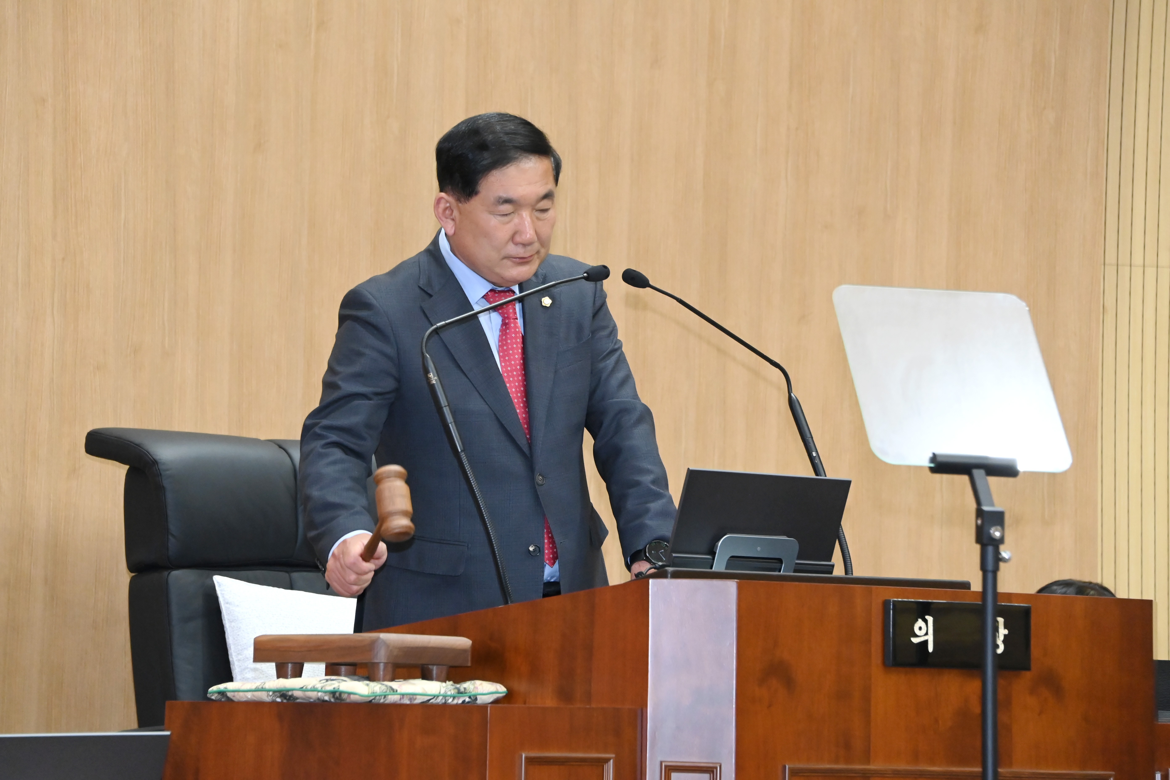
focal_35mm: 150
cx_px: 585
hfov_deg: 13.7
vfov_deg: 9.1
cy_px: 390
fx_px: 4875
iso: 8000
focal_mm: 150
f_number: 6.3
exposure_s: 1/200
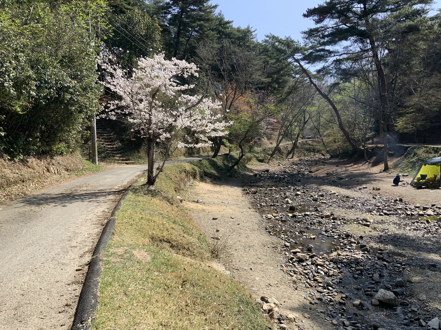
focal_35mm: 29
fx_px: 369
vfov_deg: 48.2
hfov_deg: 61.7
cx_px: 220
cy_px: 165
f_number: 1.8
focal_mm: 3
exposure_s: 1/770
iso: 16
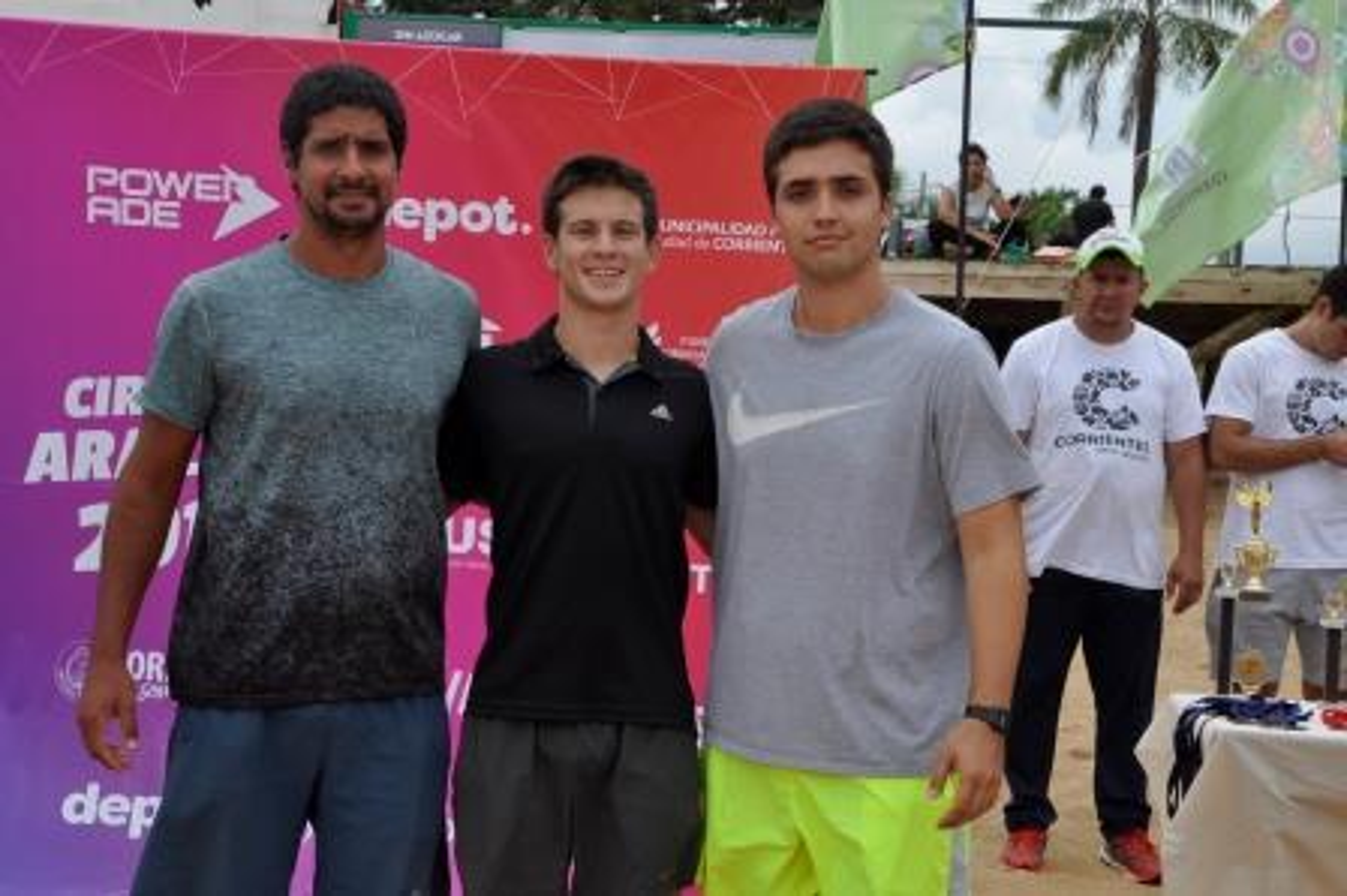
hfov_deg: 26.0
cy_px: 448
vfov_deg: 17.5
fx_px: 2916
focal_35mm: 78
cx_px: 674
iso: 200
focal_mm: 52
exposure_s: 1/160
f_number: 13
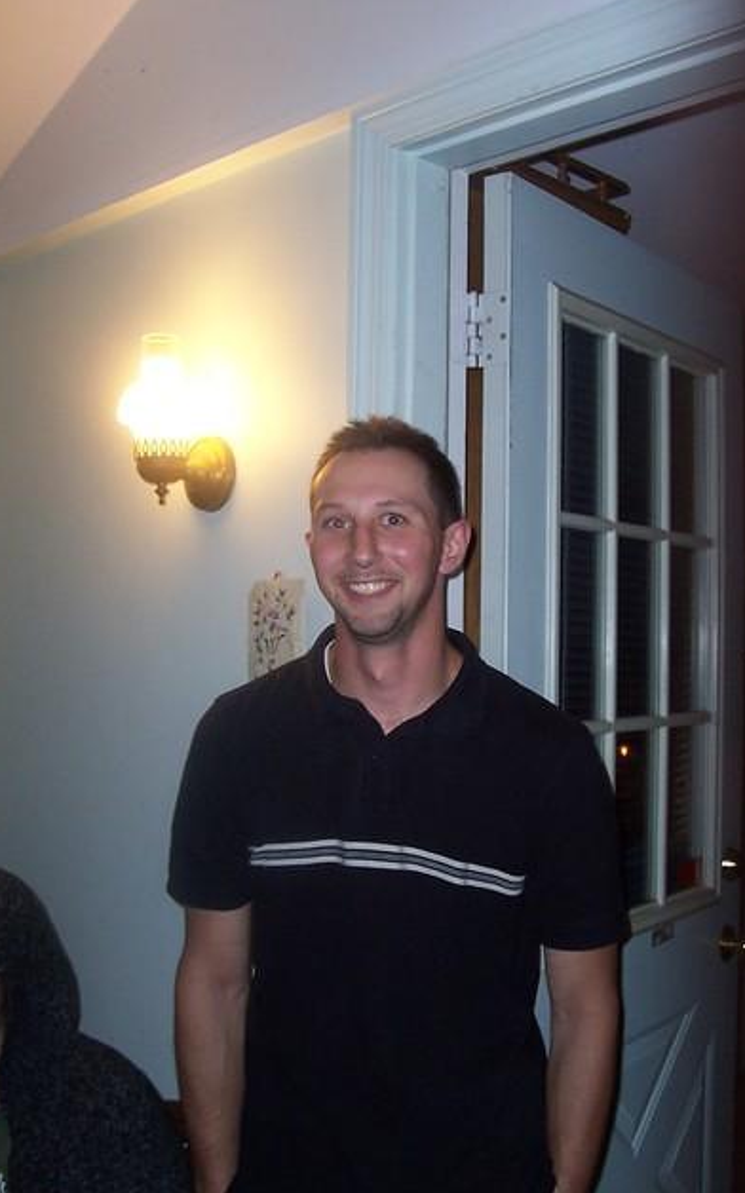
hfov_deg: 31.9
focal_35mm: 40
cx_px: 403
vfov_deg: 49.3
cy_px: 589
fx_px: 1301
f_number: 2.8
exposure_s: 1/60
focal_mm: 5.6
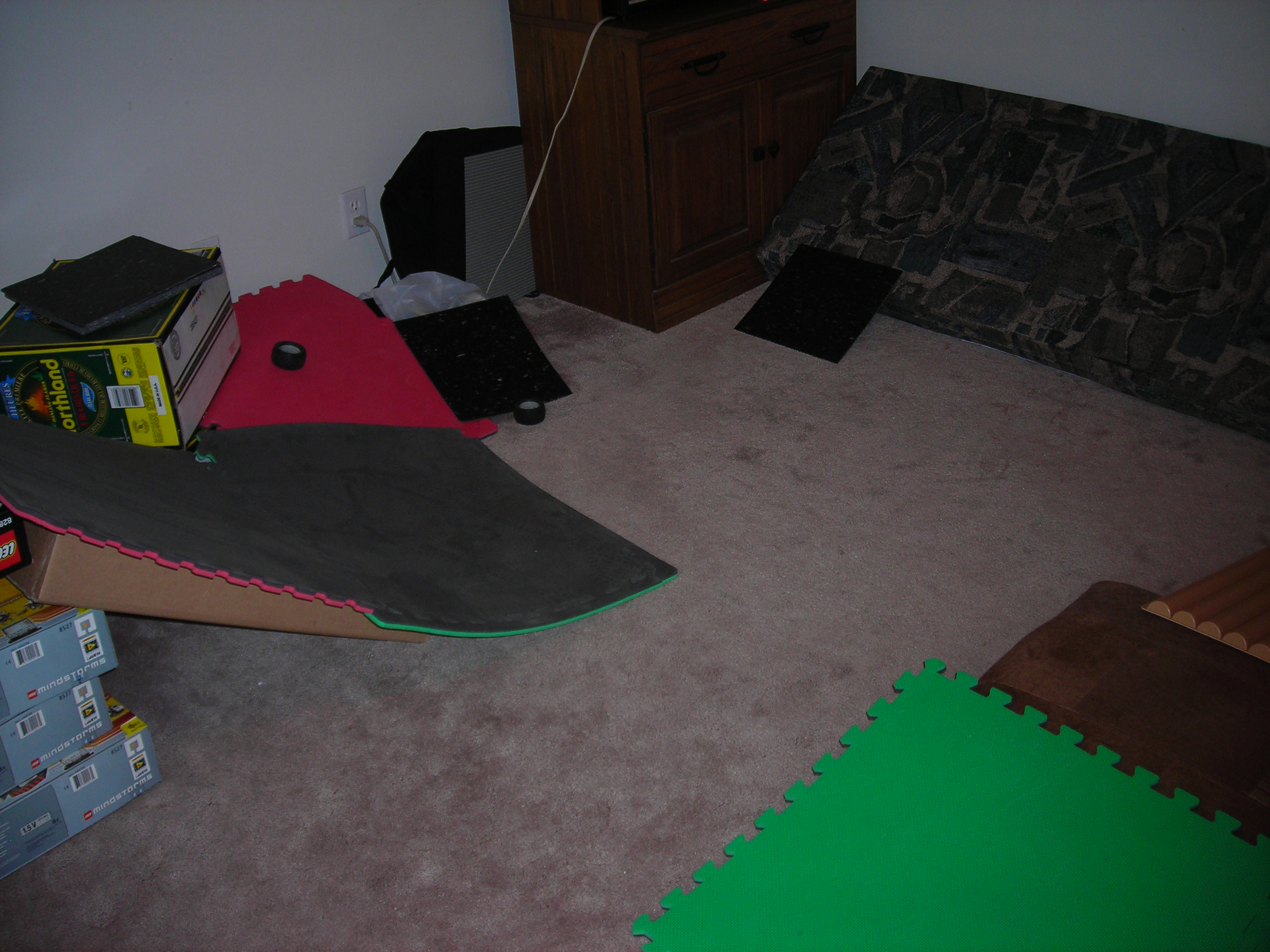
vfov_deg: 37.7
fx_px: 1394
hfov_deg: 49.0
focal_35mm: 38
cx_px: 635
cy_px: 476
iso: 71
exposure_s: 1/60.1
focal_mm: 6.3
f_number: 3.2
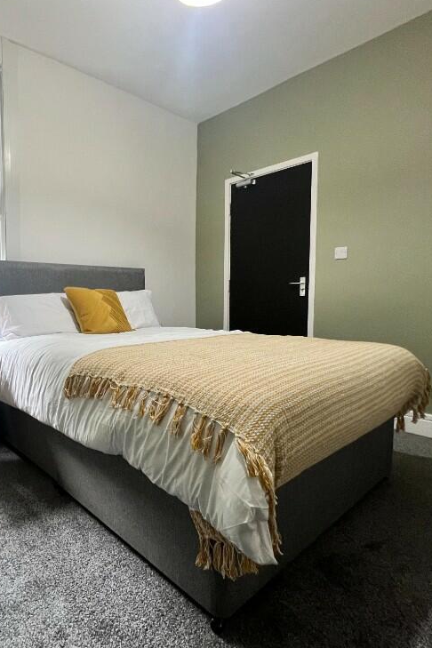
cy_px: 321
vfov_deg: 86.9
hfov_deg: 62.3
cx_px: 131
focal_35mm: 19
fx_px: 342
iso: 400
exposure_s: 1/60
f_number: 1.8
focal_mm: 1.57
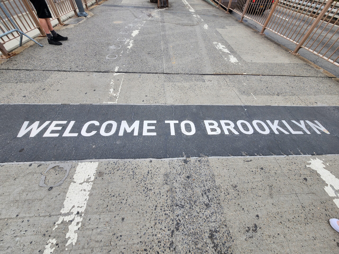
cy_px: 127
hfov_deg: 106.2
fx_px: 127
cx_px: 170
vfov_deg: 89.9
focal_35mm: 13
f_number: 2.2
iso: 50
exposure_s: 1/701
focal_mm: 2.2
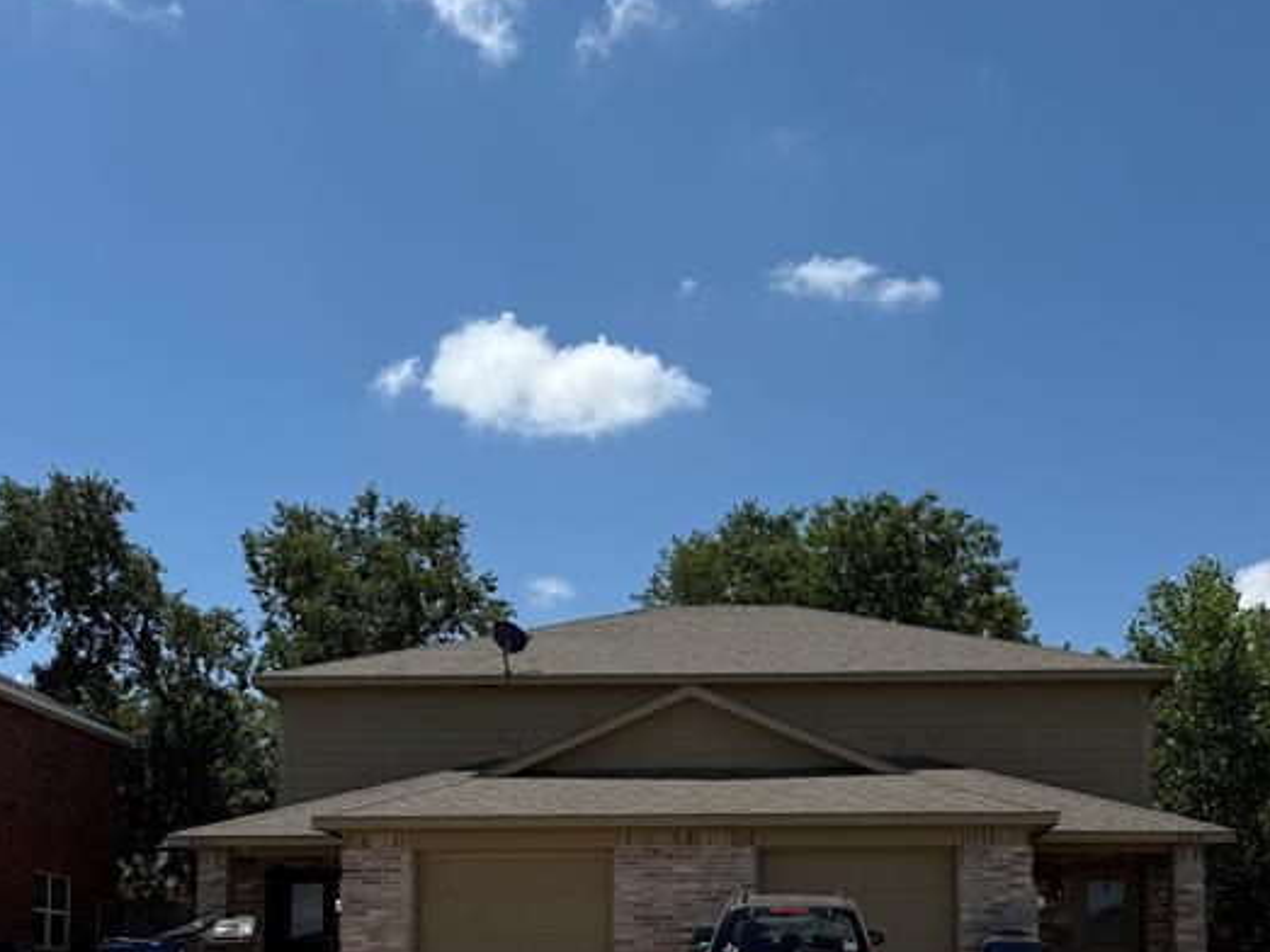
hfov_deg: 40.3
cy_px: 865
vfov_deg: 29.5
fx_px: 1724
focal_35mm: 47
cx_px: 731
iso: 80
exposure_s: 1/7353
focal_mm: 6.76
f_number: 1.78
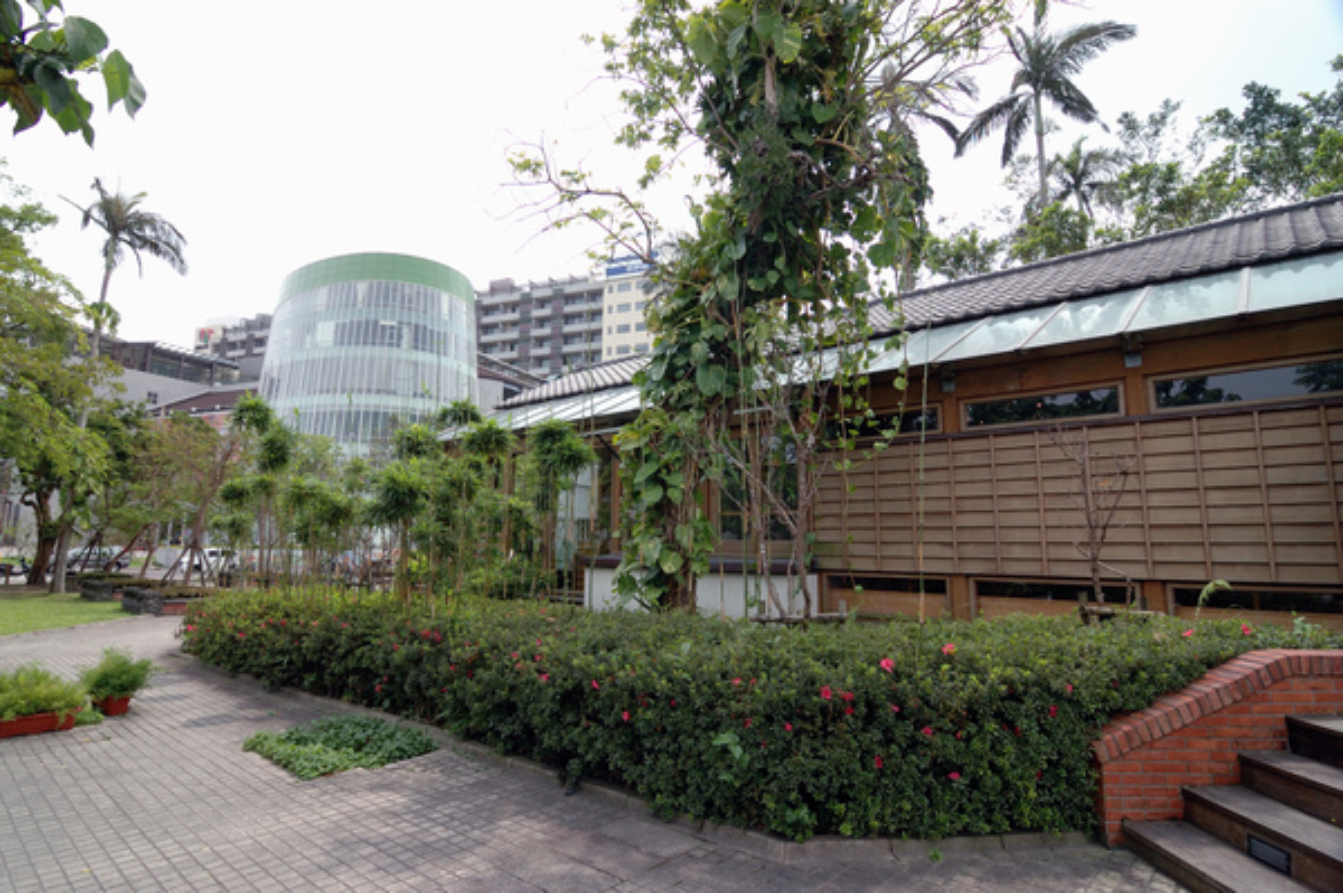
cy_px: 446
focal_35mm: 18
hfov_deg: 90.0
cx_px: 672
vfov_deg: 67.3
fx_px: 671
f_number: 8
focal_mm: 12
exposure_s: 1/100
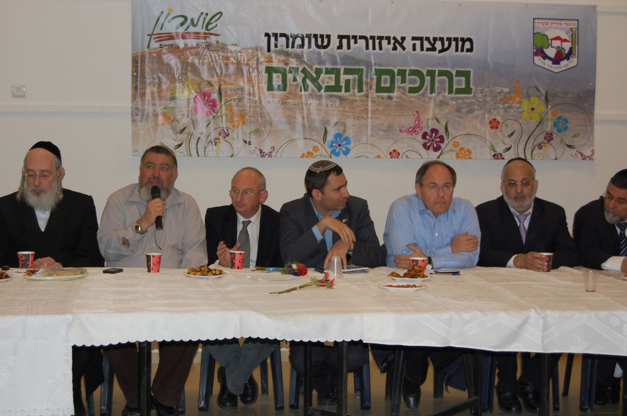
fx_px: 1148
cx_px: 289
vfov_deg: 20.6
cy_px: 202
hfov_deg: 30.5
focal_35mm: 66
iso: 400
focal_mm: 40
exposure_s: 1/60
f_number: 5
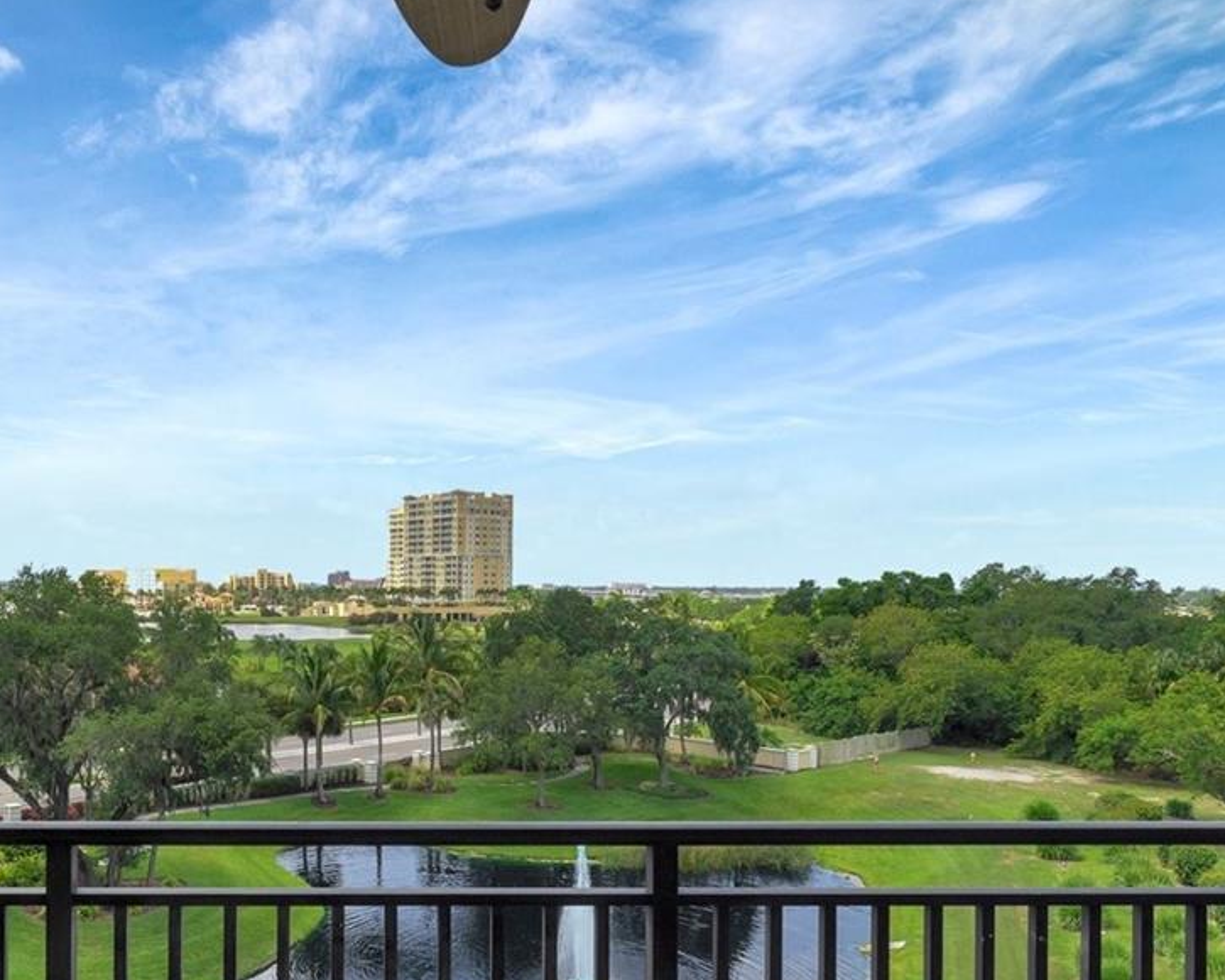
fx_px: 1051
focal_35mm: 29
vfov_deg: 49.6
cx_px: 338
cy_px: 598
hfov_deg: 58.0
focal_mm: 14
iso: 400
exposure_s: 1/1000
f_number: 9
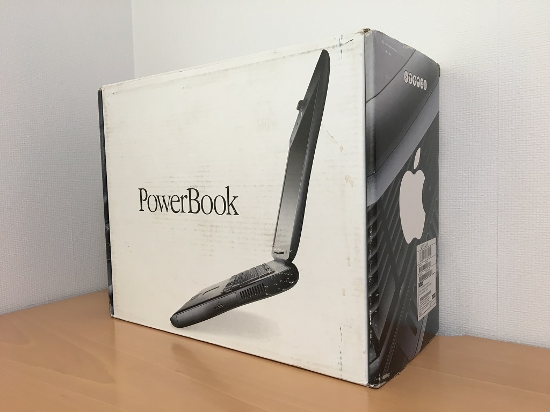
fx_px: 461
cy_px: 206
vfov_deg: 48.2
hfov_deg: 61.7
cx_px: 275
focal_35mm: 29
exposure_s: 1/33
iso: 80
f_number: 2.2
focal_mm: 4.15
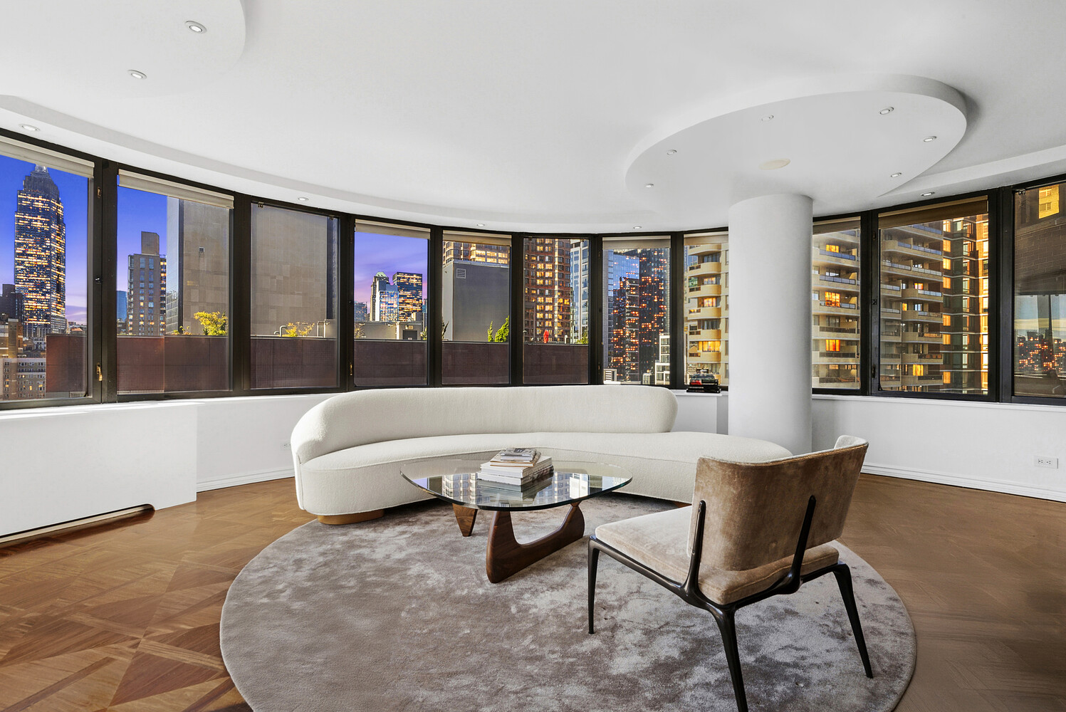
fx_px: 474
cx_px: 533
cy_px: 356
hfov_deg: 96.7
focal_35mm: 16
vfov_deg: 73.8
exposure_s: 1/80
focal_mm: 16
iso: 800
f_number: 14
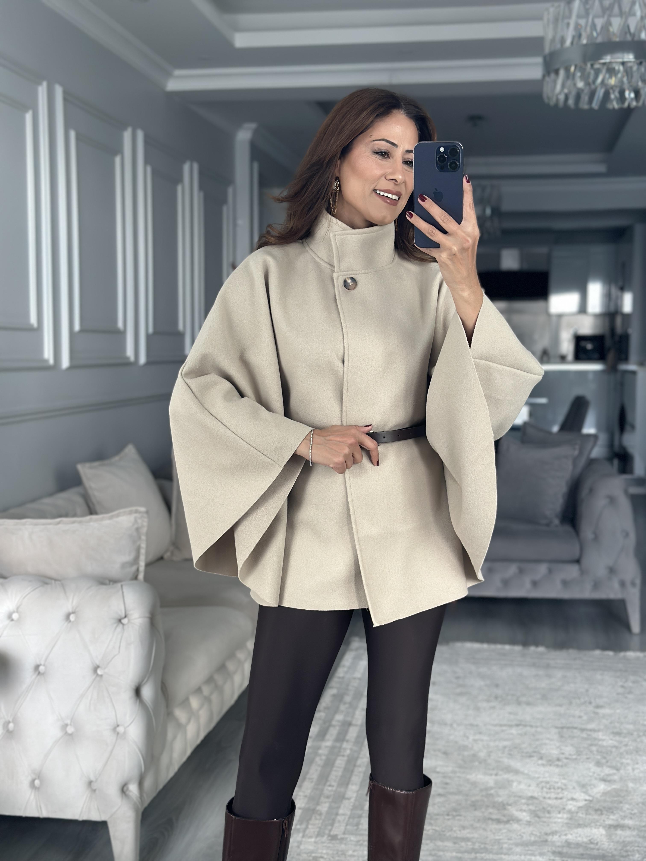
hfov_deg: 30.3
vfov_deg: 39.7
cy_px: 430
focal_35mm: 48
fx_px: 1194
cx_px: 323
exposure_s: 1/120
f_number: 1.78
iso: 125
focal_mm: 6.86
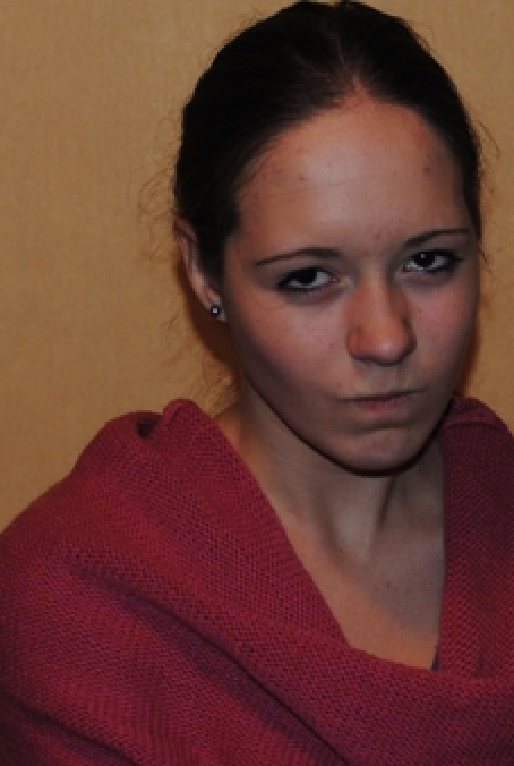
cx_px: 334
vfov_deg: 28.8
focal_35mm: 70
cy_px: 494
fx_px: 1484
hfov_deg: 19.6
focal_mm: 35
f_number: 2.8
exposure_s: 1/60
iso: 200
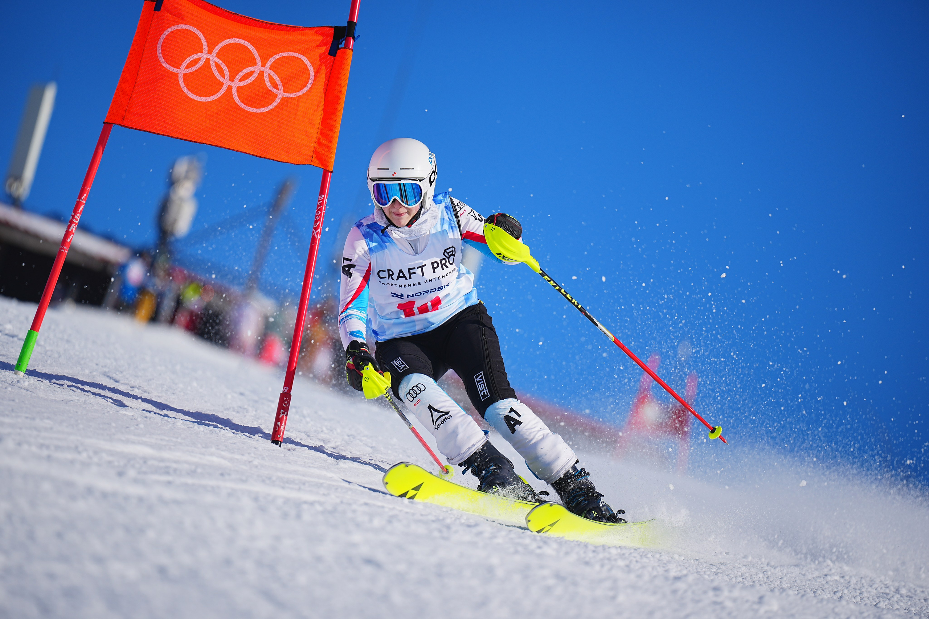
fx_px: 5161
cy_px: 310
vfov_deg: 6.9
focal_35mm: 200
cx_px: 464
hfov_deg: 10.3
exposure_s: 1/4000
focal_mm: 200
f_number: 2.8
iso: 100
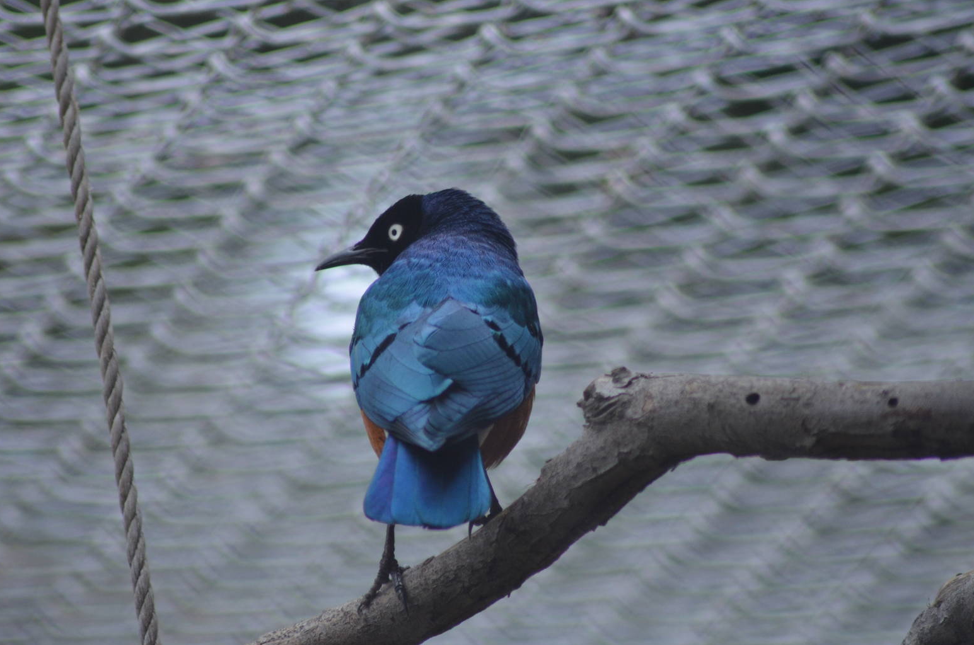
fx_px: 12584
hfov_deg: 4.4
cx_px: 487
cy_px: 322
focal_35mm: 466
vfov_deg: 2.9
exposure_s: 1/800
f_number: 5.6
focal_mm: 300
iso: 800
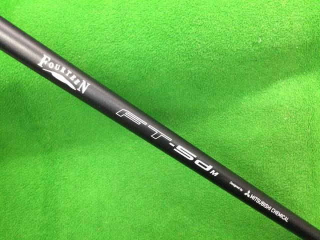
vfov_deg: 45.4
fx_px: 287
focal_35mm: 31
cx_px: 160
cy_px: 120
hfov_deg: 58.4
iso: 160
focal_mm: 3.3
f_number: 2.4
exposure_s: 1/30
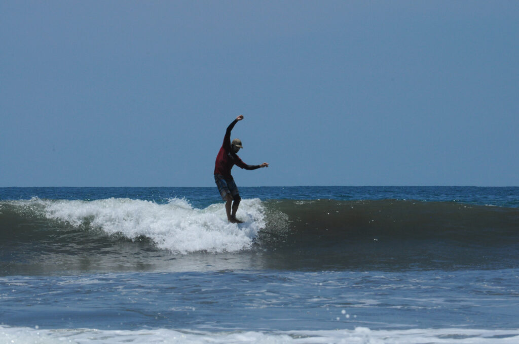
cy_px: 172
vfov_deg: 4.6
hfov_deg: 6.9
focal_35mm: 300
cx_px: 260
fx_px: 4319
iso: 800
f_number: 20
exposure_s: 1/1000
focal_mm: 200
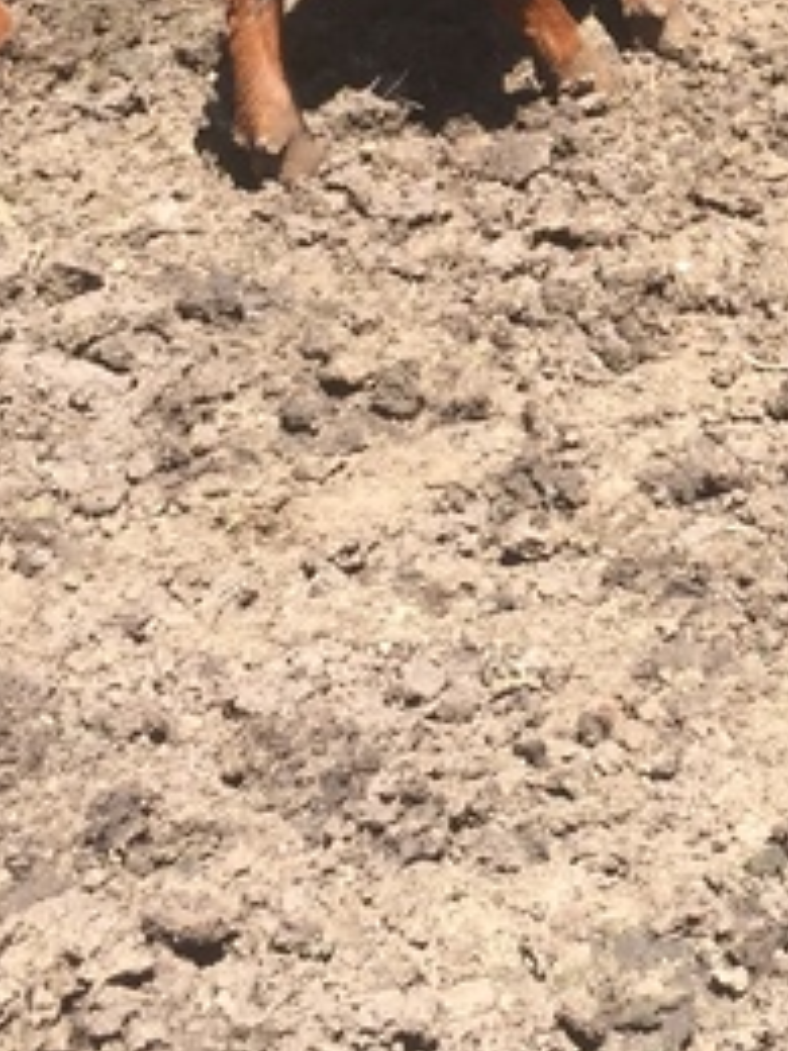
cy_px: 113
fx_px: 2975
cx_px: 978
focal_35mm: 98
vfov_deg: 19.7
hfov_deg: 14.5
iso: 32
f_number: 2.2
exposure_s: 1/501
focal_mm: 4.15
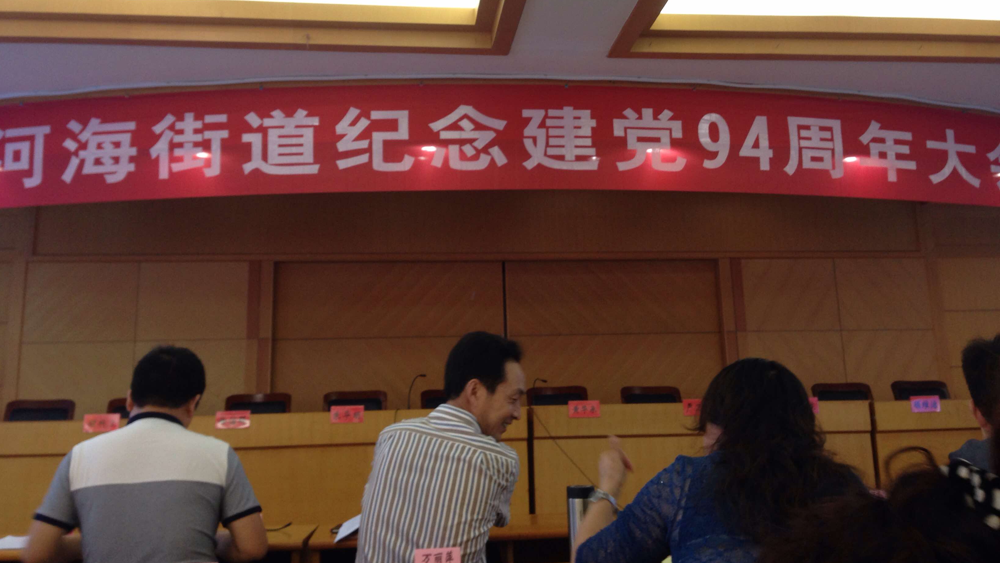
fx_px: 955
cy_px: 210
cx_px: 500
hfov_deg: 55.3
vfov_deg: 32.7
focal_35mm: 36
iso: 80
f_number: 2.4
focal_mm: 4.12
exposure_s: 1/20
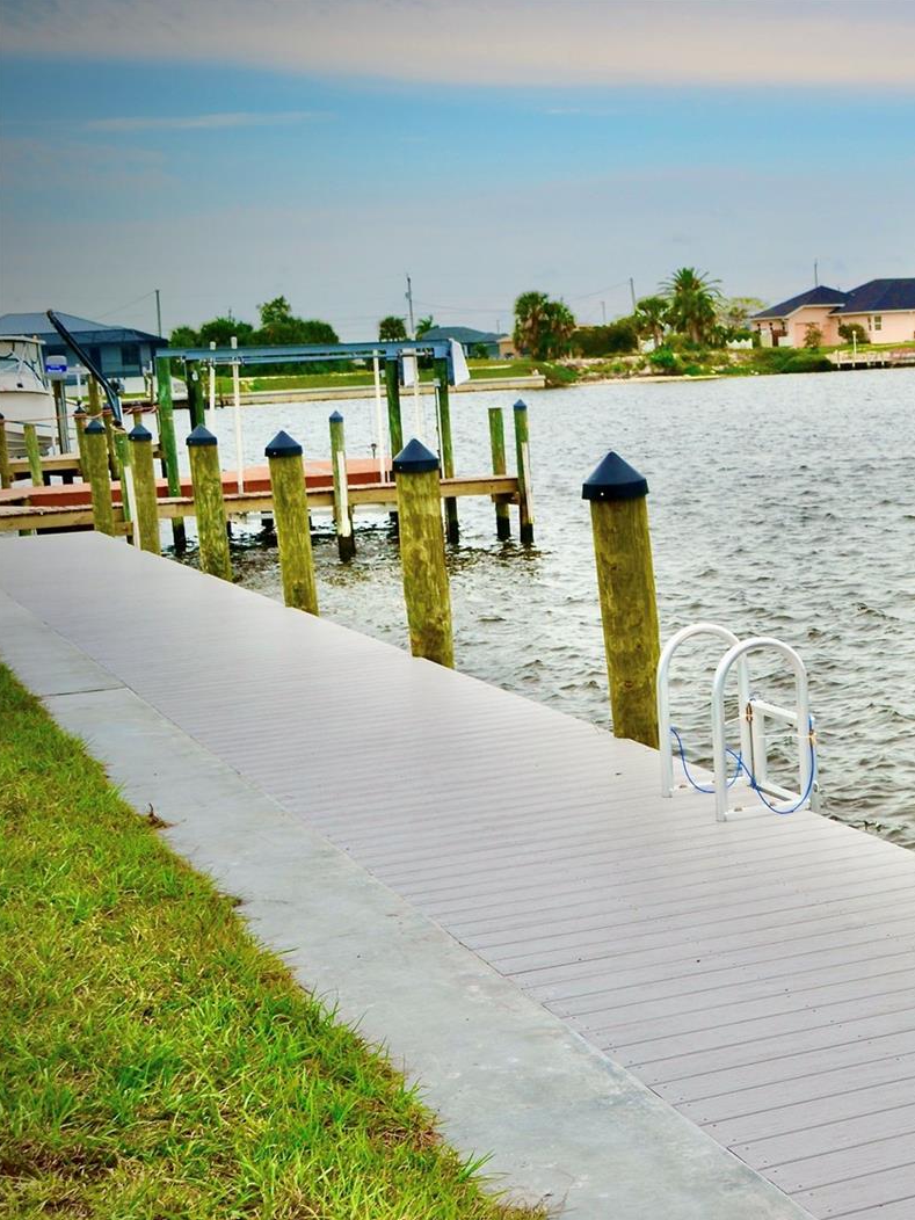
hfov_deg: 24.4
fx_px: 2009
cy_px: 613
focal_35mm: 57
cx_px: 923
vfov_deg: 33.8
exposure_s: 1/250
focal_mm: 26
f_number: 8
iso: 100
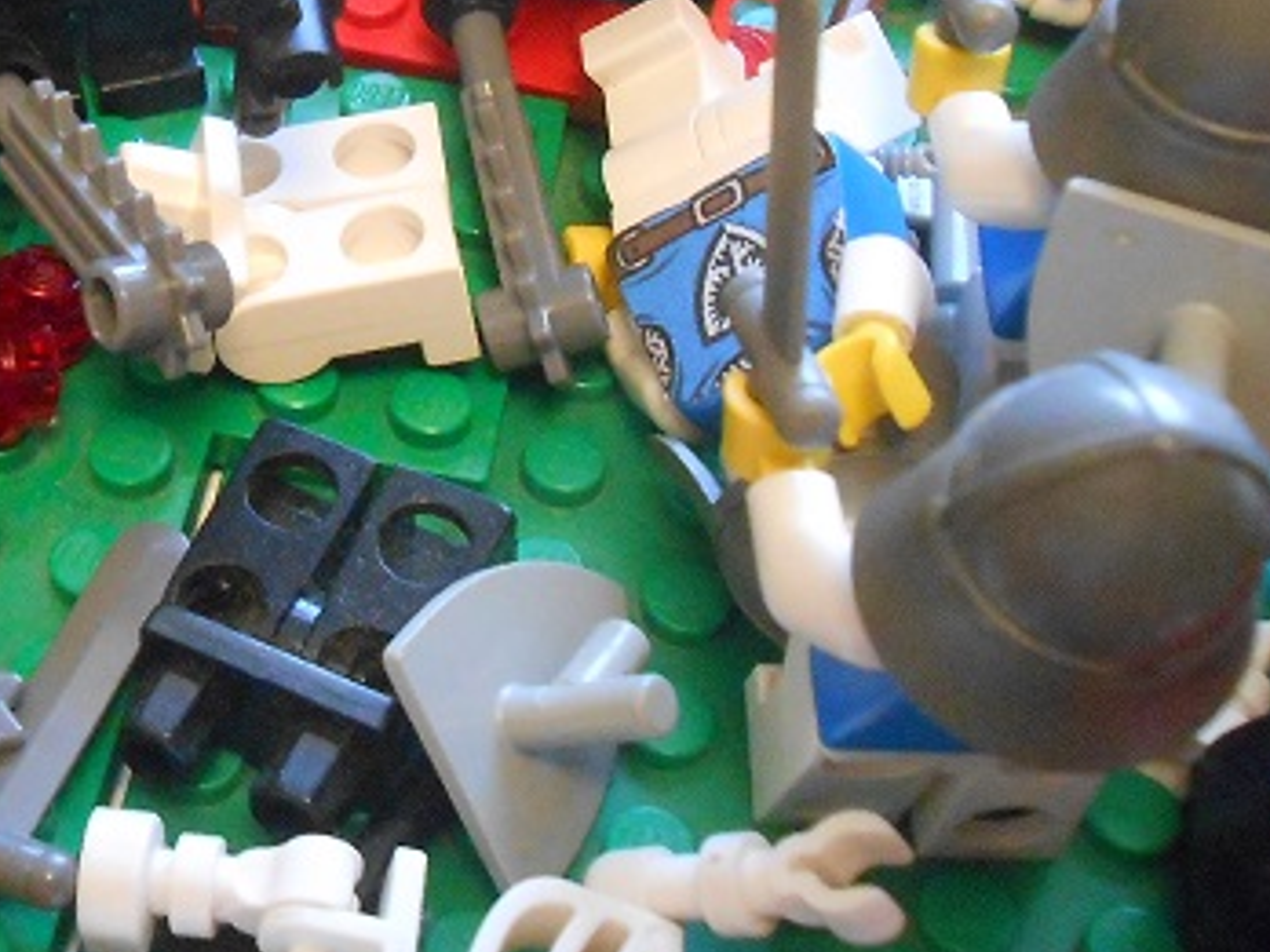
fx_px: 2531
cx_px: 161
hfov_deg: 27.3
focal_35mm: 69
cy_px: 237
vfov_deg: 21.1
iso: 800
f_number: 3.8
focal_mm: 5.3
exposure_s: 1/5
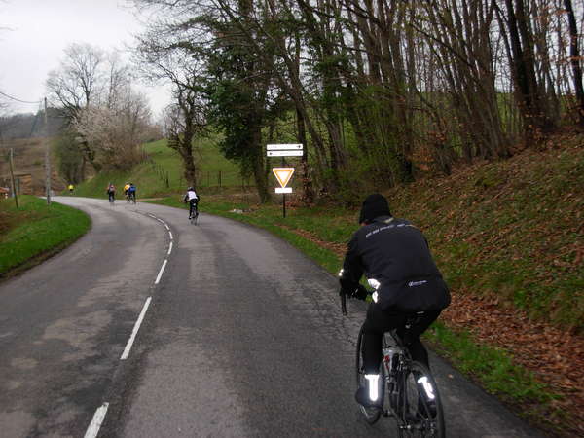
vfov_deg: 37.7
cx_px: 292
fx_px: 641
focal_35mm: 38
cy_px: 219
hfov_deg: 49.0
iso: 79
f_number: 2.9
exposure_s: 1/121
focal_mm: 6.3
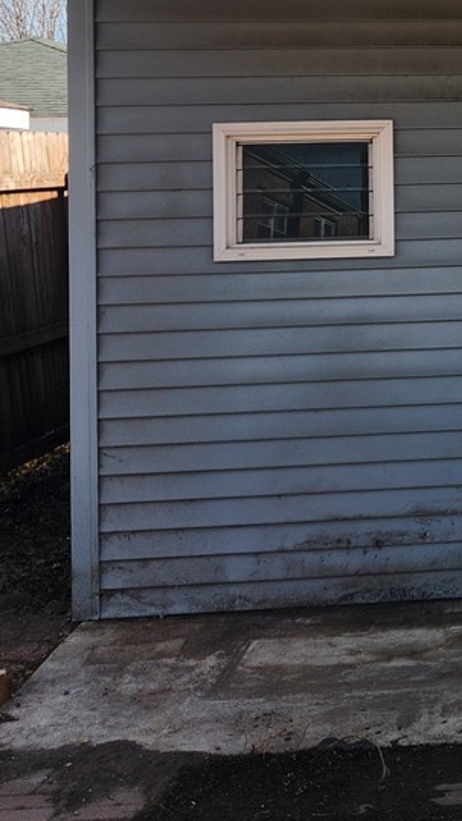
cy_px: 154
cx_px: 753
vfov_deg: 30.6
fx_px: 1460
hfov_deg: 16.0
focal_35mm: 67
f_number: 1.8
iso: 20
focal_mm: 5.4
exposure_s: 1/973
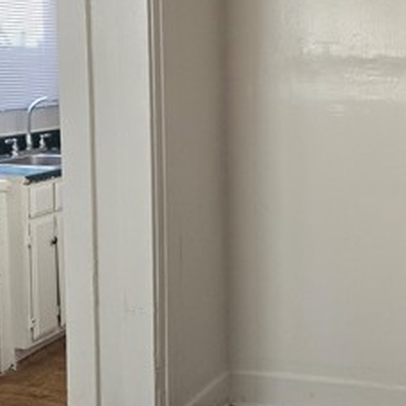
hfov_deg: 28.1
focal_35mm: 57
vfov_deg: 29.8
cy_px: 132
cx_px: 415
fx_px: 756
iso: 200
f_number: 1.8
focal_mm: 5.4
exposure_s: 1/180
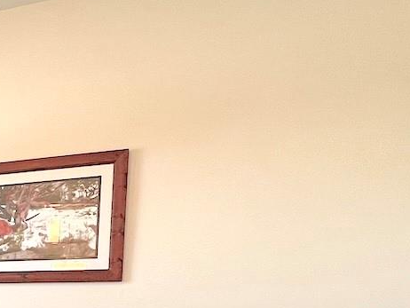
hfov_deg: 29.1
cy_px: 362
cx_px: -184
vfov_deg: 28.4
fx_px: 533
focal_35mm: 45
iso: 200
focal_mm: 1.57
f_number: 1.8
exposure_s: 1/120
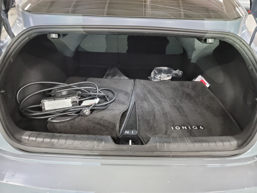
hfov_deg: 71.6
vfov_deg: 56.8
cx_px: 128
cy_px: 96
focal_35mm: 24
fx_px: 178
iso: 1767
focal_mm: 6.7
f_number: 1.8
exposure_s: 1/14
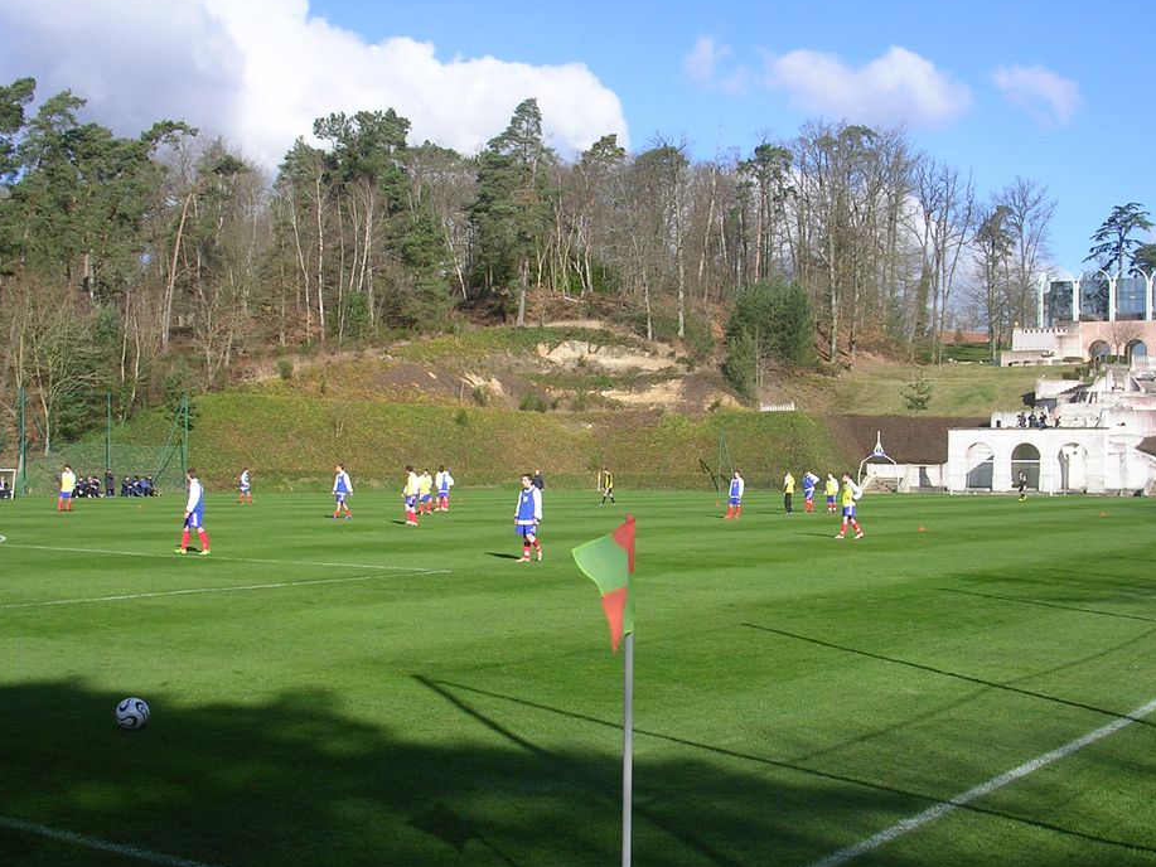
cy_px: 468
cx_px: 635
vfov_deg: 30.3
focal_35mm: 48
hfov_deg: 39.6
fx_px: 1603
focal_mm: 6.6
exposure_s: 1/224
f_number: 5.9
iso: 50
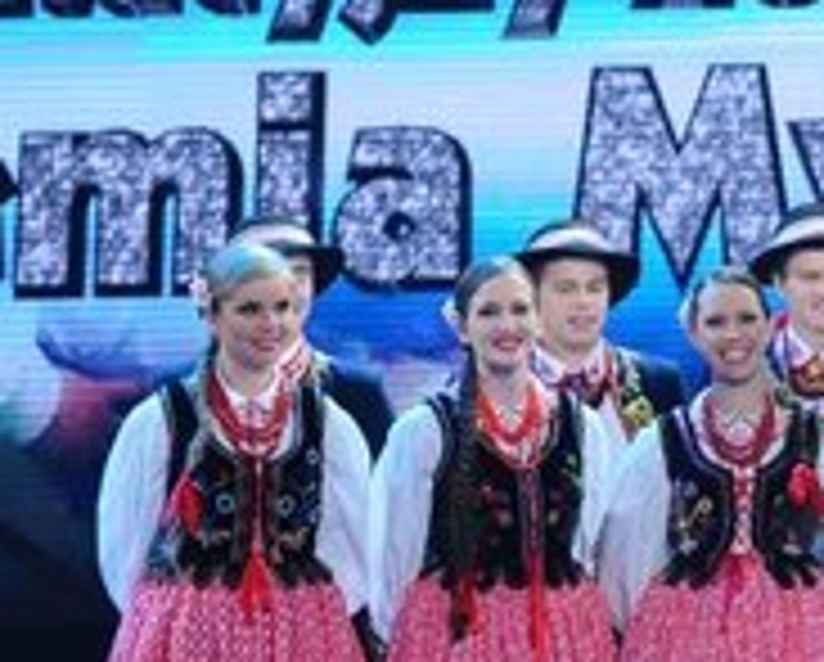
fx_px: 15193
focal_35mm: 622
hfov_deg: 3.1
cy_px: 347
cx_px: 1108
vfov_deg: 2.5
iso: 2500
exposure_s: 1/200
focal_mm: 190
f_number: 4
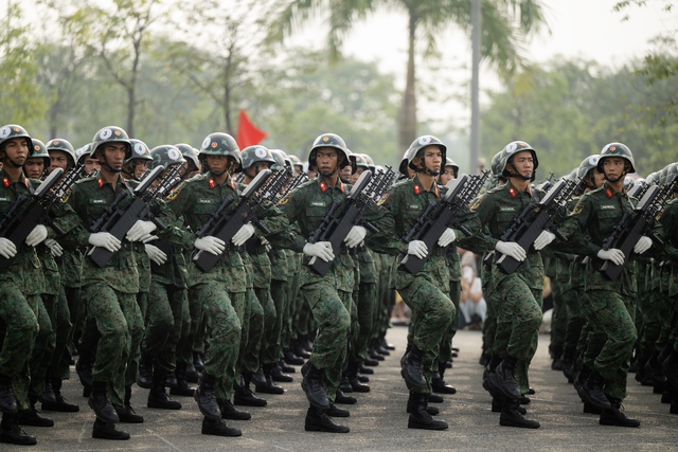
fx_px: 3108
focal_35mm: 165
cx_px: 339
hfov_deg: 12.4
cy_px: 226
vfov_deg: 8.3
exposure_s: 1/1000
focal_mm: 165
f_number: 2.8
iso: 250
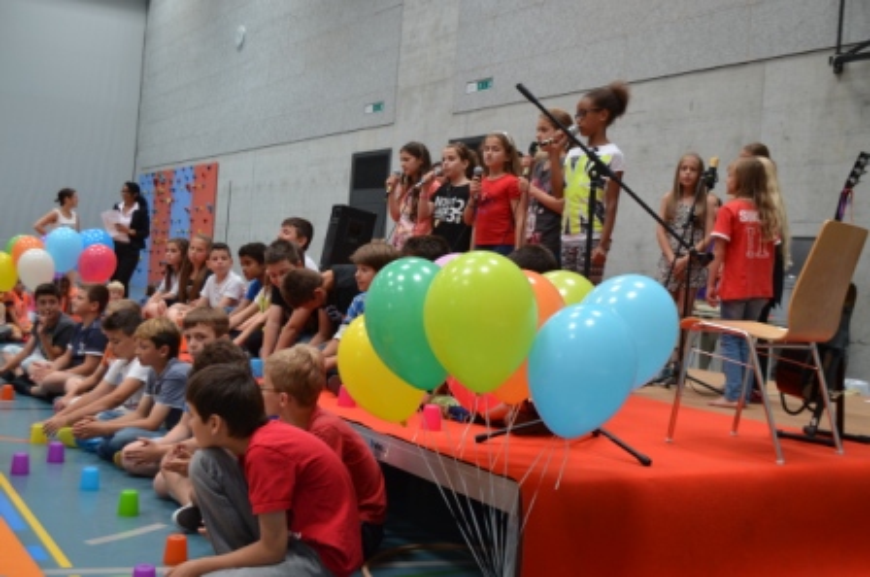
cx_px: 435
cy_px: 288
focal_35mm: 42
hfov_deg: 46.5
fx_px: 1013
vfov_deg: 31.8
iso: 450
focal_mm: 28
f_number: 4.5
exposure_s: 1/60
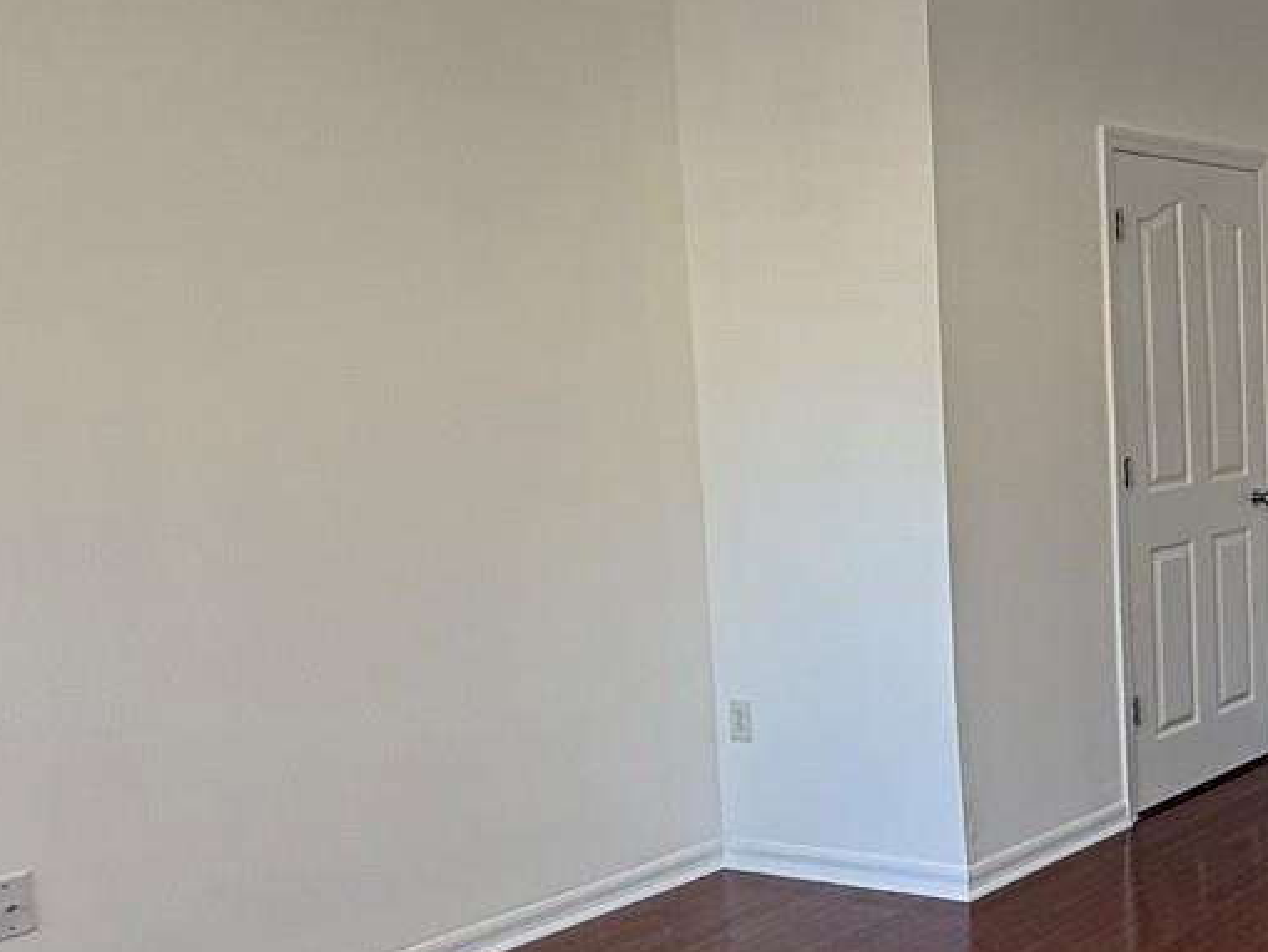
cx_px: 1696
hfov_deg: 31.6
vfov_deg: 32.9
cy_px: 483
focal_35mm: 44
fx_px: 1612
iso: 125
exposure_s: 1/120
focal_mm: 2.22
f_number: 2.2
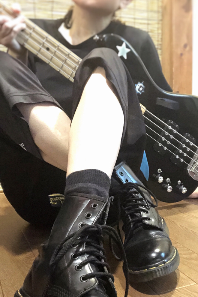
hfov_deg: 31.9
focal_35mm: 42
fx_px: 346
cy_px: 178
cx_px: 111
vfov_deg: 46.2
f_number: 2.2
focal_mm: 2.87
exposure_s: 1/30
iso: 2000
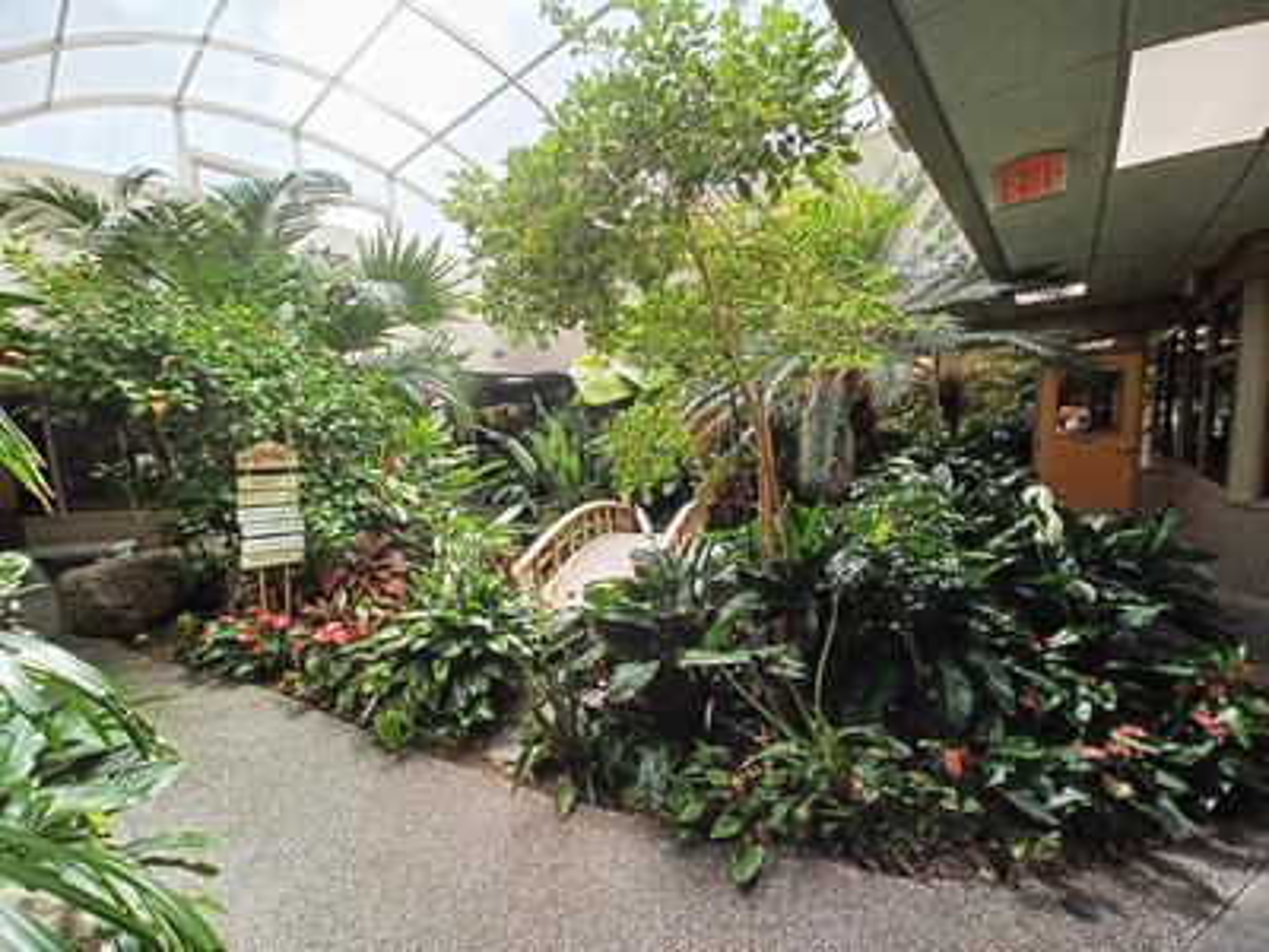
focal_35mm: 13
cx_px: 634
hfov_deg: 106.2
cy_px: 476
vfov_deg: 89.9
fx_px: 477
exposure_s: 1/220
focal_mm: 1.4
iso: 40
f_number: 2.2
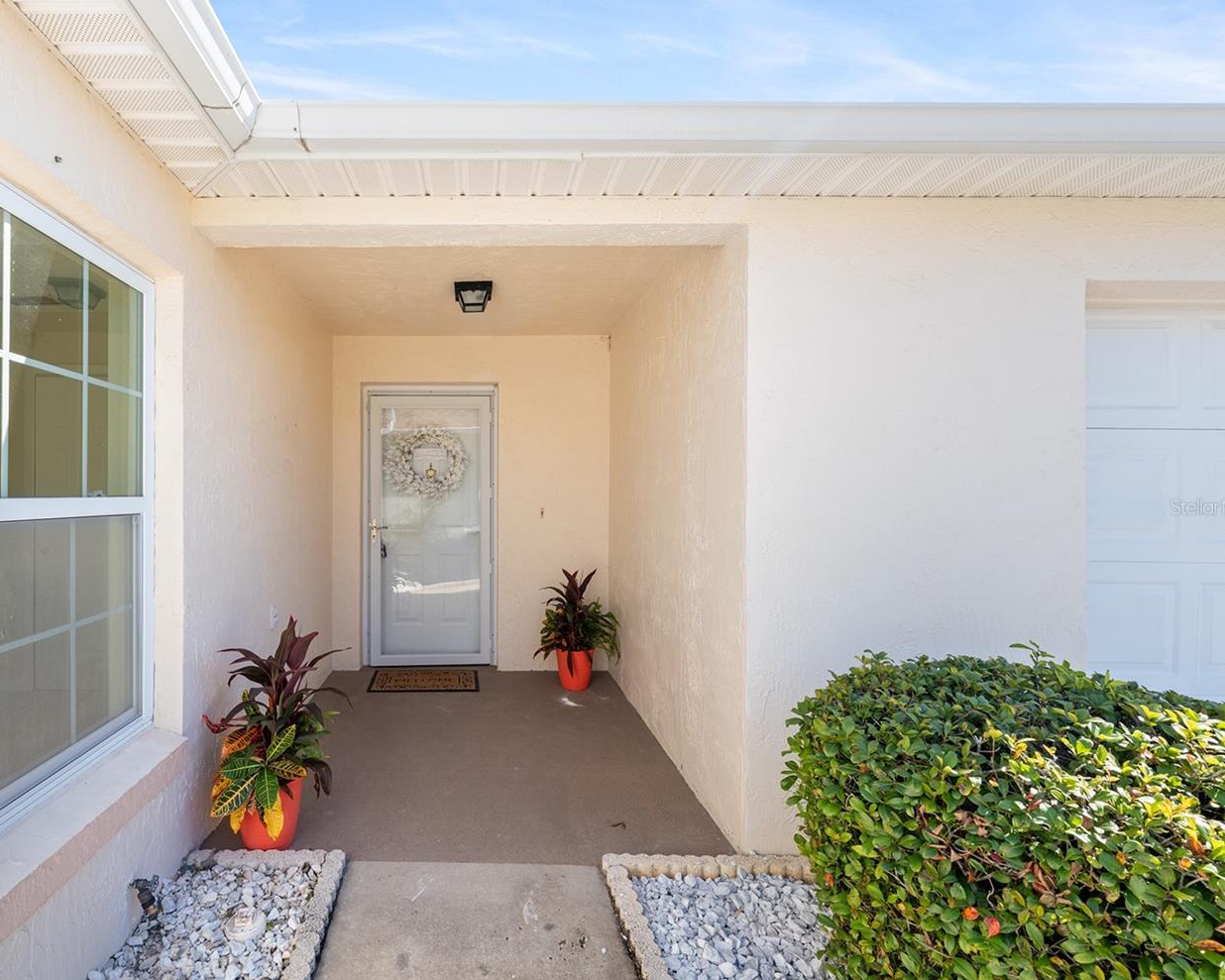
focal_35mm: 17
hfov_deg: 88.0
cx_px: 466
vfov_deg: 77.0
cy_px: 506
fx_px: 616
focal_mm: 14
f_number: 8
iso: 320
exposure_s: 1/50
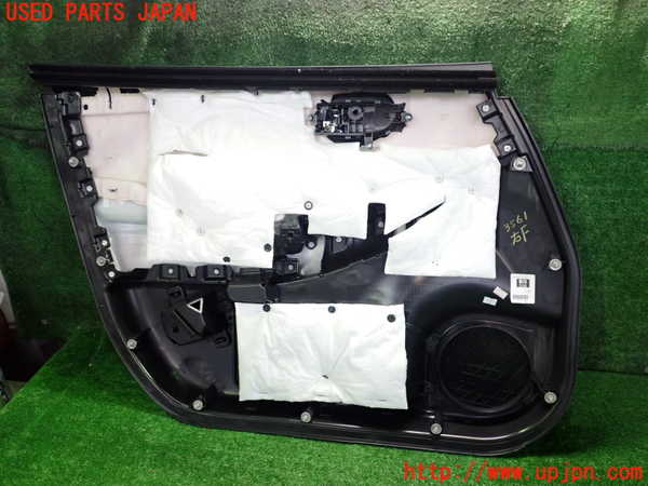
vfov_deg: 46.8
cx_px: 324
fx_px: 562
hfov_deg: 60.0
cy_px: 243
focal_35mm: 30
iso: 400
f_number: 2.3
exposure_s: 1/30
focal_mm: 5.4
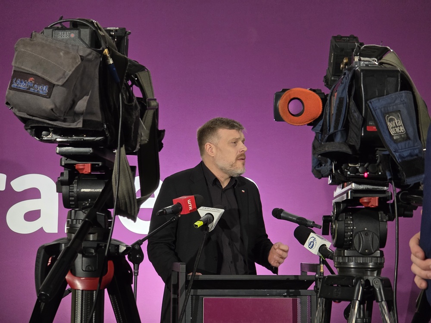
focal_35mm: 115
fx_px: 1432
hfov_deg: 17.1
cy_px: 162
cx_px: 216
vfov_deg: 12.9
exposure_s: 1/100
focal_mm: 18.6
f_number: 3.4
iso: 500
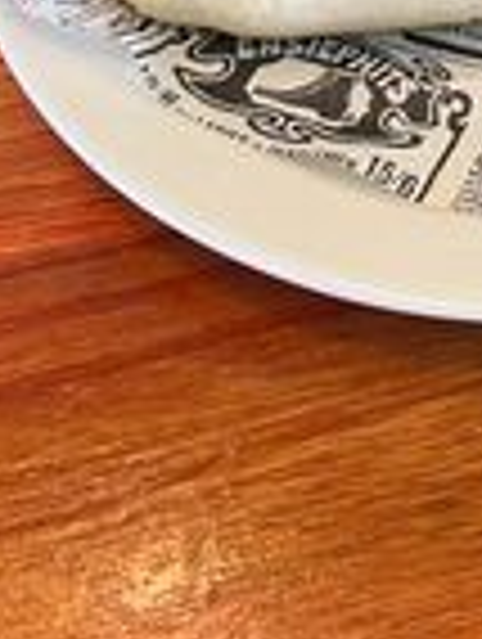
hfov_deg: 18.1
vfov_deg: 23.2
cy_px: -94
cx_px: 554
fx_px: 1444
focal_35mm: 78
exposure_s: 1/50
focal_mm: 5.1
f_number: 1.6
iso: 200
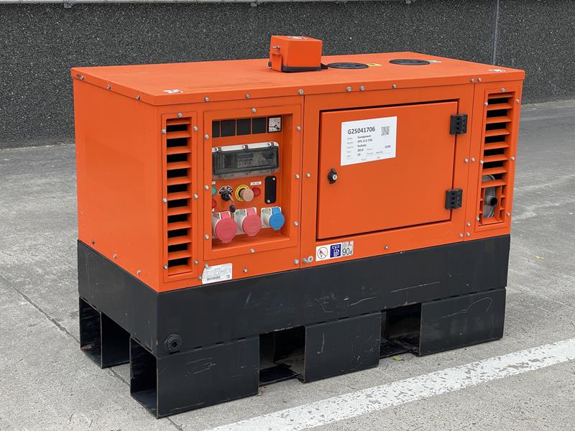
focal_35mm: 64
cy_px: 216
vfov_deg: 22.9
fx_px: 1063
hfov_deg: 30.3
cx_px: 288
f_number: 2.2
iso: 20
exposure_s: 1/361
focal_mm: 7.5
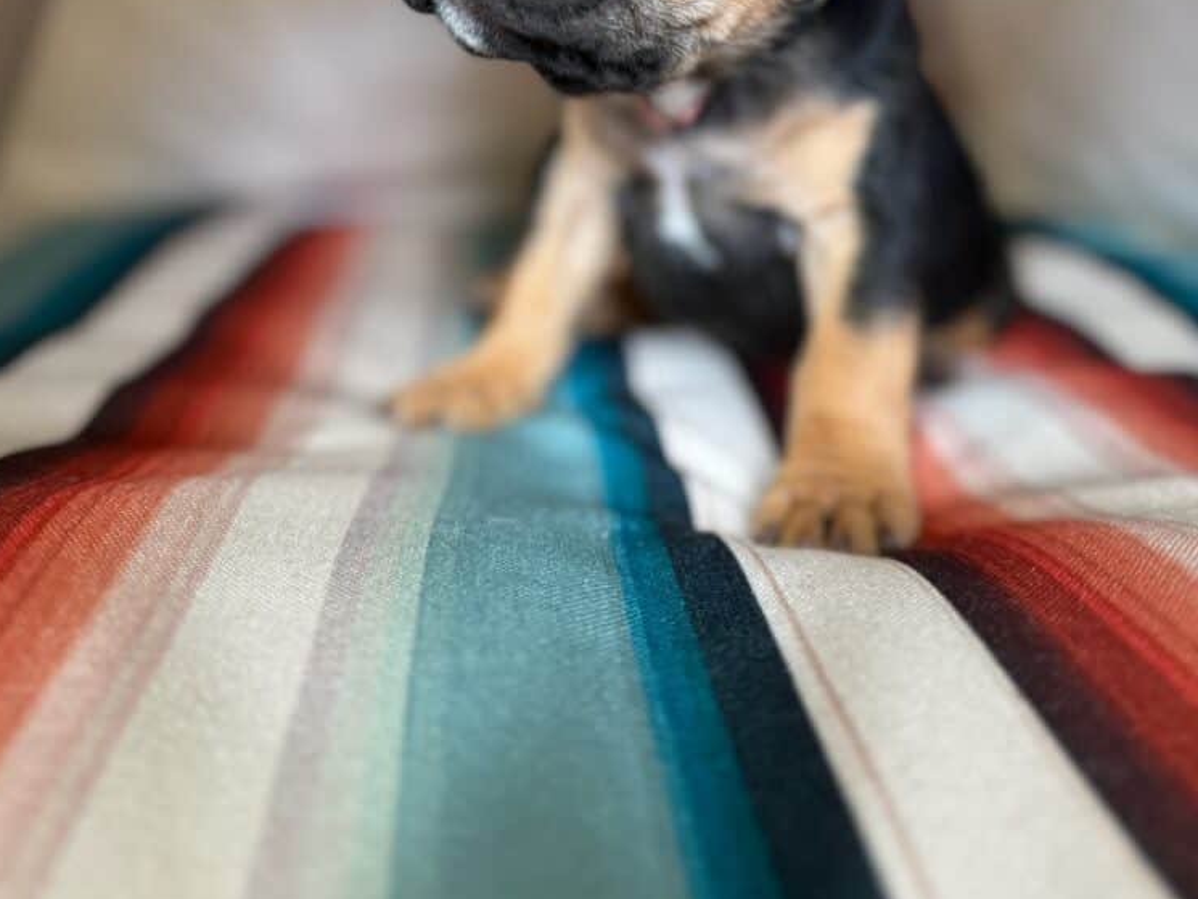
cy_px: 135
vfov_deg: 40.5
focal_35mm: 33
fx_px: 1142
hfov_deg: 55.3
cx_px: 582
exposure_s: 1/60
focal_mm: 6.76
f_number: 1.78
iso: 125
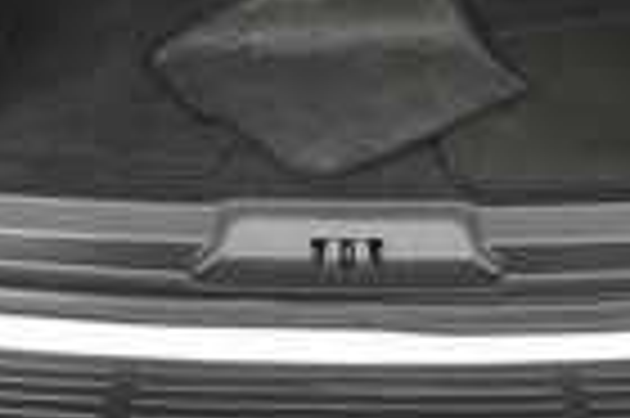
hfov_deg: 33.4
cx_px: 346
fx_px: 1049
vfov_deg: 21.0
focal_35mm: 60
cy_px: -88
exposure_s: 1/125
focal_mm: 14
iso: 2000
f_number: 5
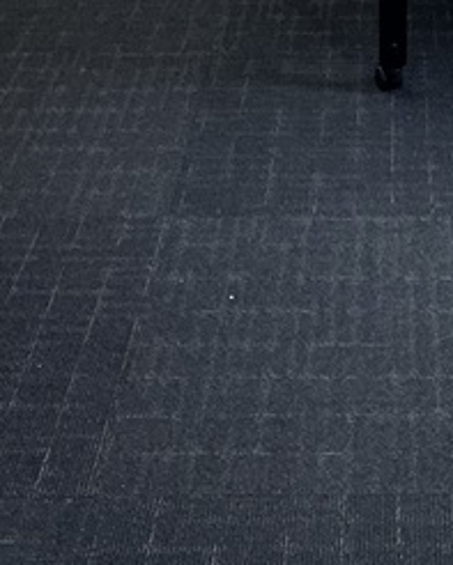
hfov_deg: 18.9
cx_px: 386
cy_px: -397
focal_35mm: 80
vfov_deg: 19.2
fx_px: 1340
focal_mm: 2.22
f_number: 2.2
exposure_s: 1/120
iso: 100
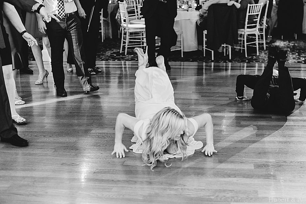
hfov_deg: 38.2
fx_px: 442
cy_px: 103
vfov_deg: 26.0
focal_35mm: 52
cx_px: 154
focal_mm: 50
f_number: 2.2
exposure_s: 1/200
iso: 500
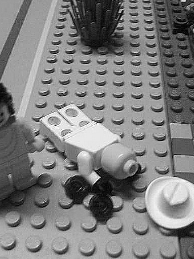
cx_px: 81
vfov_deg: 38.9
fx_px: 366
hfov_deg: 29.6
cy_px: 127
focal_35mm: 49
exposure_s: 1/40
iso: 160
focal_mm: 6
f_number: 2.7
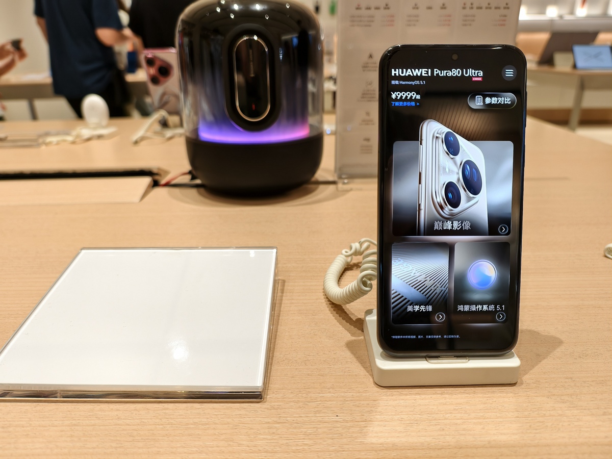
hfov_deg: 73.9
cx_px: 306
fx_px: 407
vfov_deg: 58.9
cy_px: 230
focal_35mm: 23
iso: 72
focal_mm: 6.54
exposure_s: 1/100
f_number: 1.57
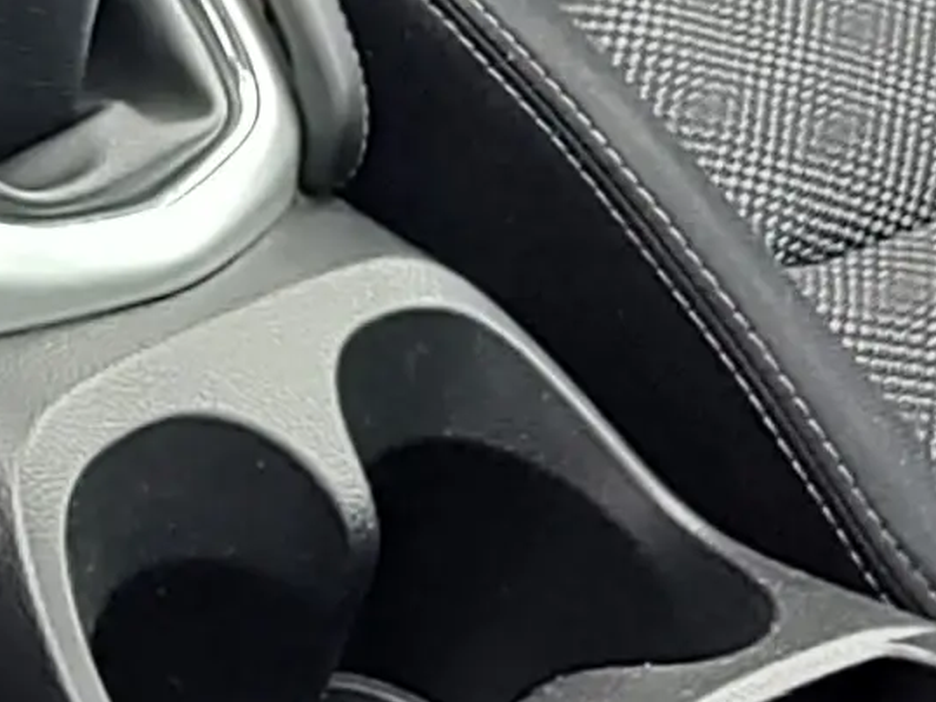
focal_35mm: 164
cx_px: -580
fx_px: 4433
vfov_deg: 8.3
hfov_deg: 11.4
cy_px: -980
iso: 169
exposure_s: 1/100
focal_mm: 5.56
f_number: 1.8
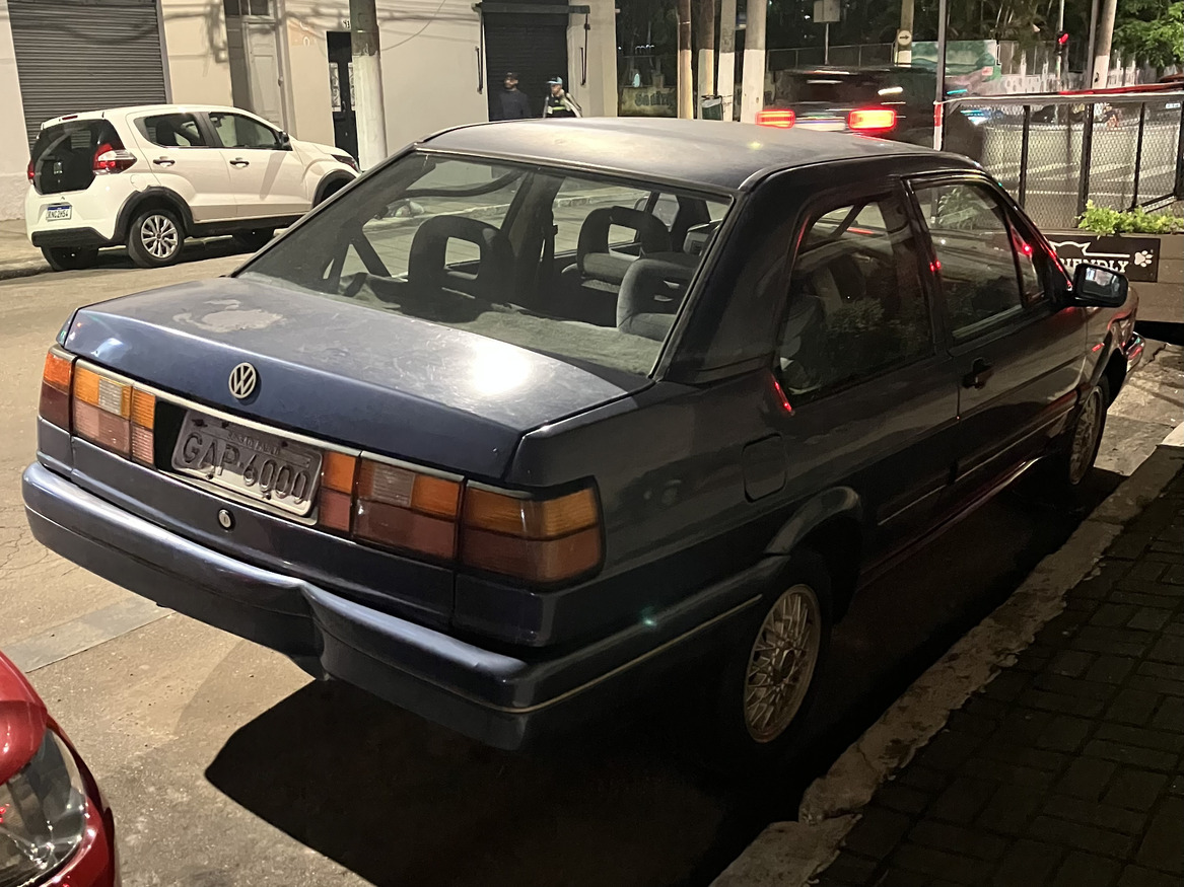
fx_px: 958
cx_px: 592
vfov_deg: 49.7
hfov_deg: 63.4
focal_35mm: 28
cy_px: 444
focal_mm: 3.99
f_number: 1.8
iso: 2000
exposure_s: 1/15
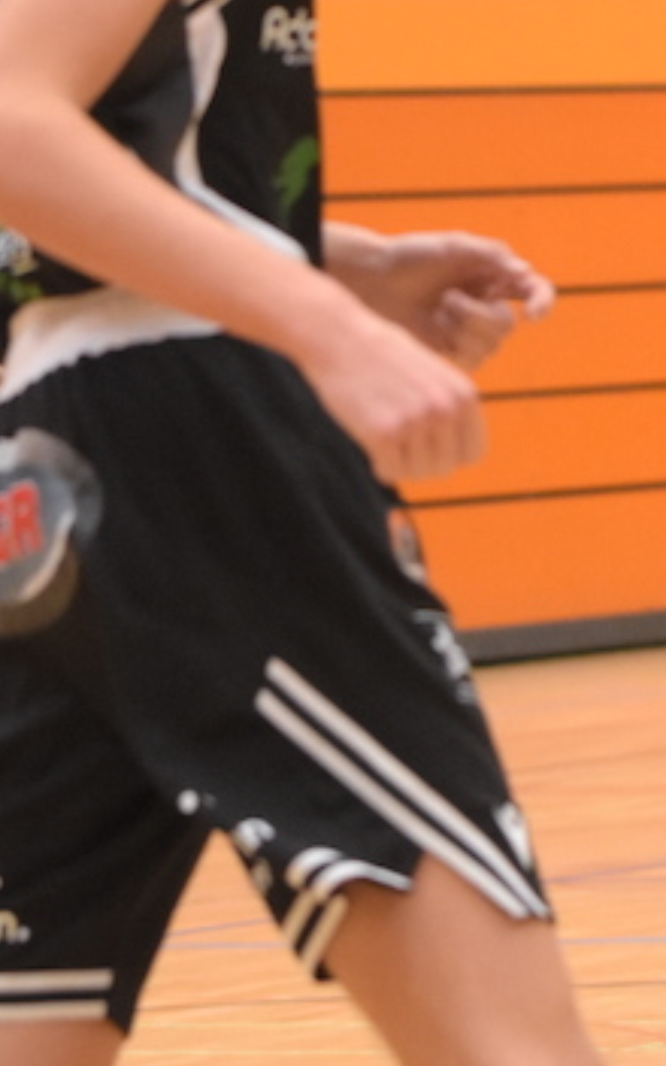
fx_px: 9032
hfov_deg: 4.2
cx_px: 704
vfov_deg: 6.7
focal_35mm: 311
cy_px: 333
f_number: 2.8
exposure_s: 1/1000
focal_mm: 70
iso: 3200
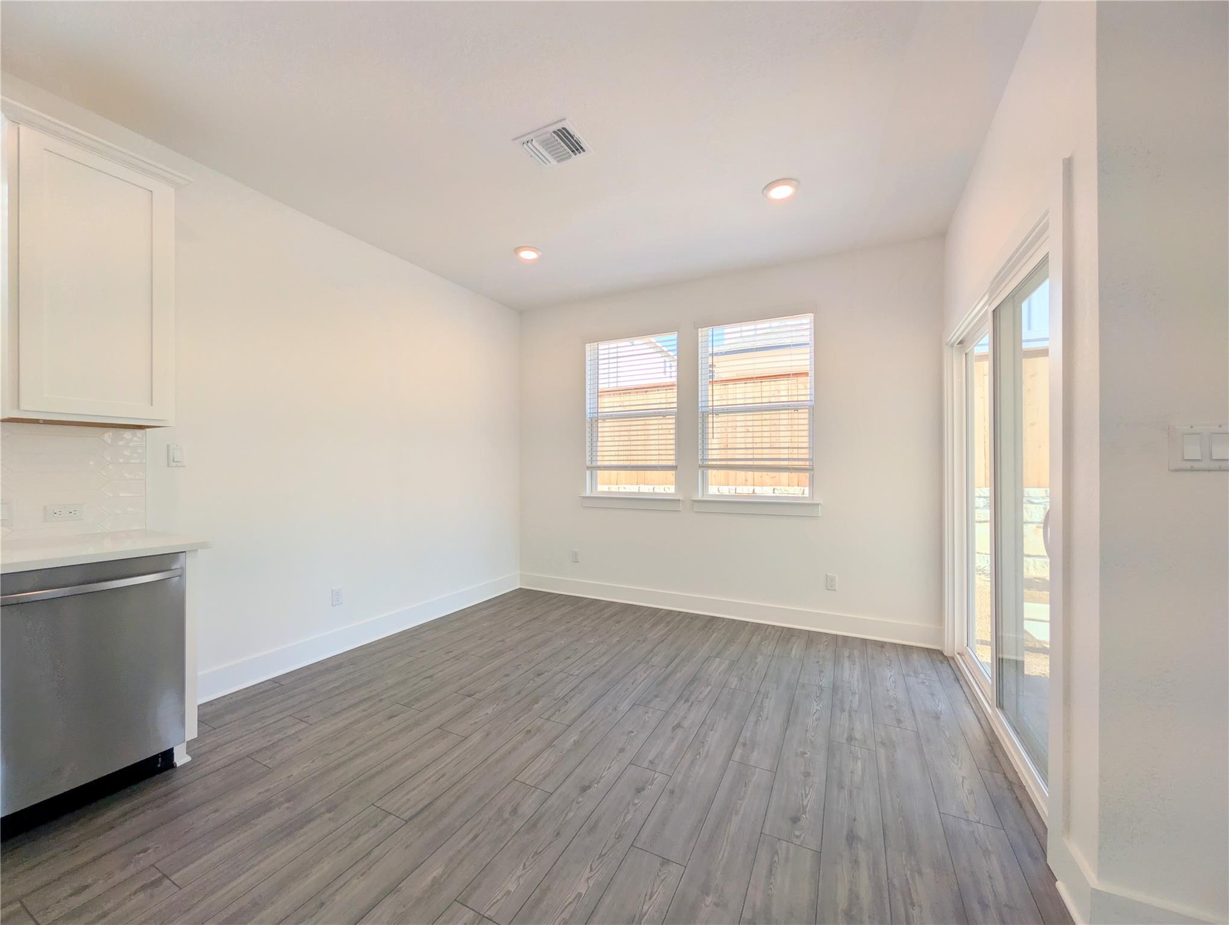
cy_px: 462
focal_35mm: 12
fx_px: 427
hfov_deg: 110.5
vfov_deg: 94.6
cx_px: 614
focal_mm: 2.02
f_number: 1.7
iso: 53
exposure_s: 1/495
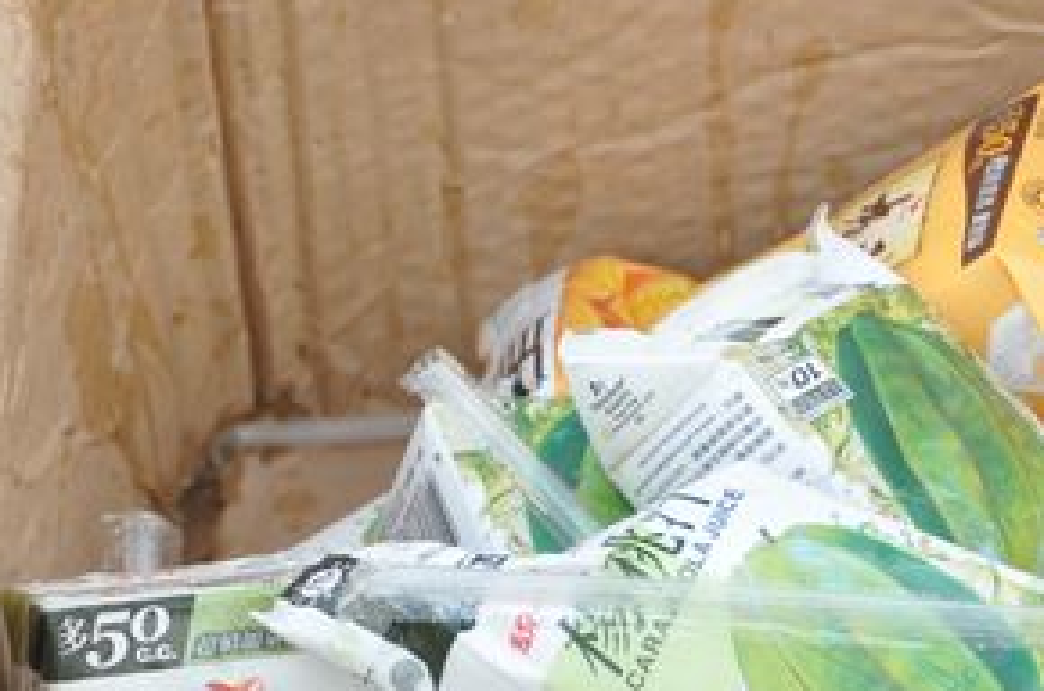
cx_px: 886
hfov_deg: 4.9
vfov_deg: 3.2
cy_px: 443
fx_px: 12279
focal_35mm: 424
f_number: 5.3
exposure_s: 1/500
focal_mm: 105
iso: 640
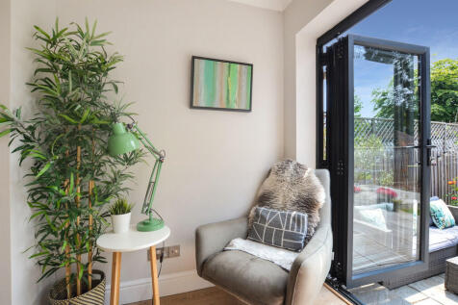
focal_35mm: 15
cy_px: 152
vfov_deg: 77.3
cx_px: 229
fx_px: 191
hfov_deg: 100.4
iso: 640
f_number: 9
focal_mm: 10
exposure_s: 1/200
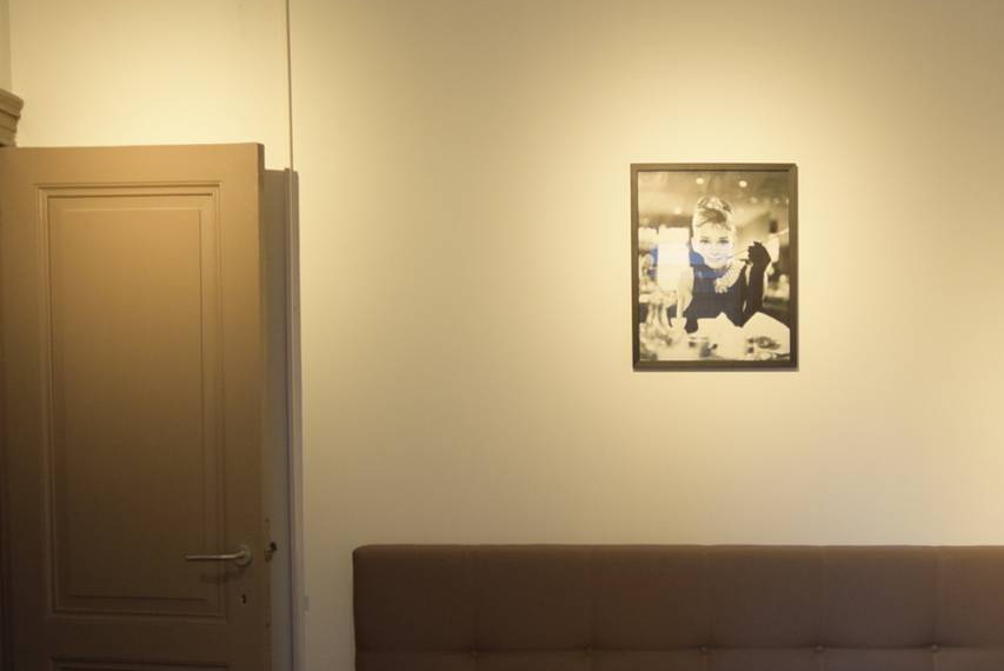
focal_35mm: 45
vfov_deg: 29.6
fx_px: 1256
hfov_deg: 42.4
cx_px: 734
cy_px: 464
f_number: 4
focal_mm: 10
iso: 450
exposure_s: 1/60
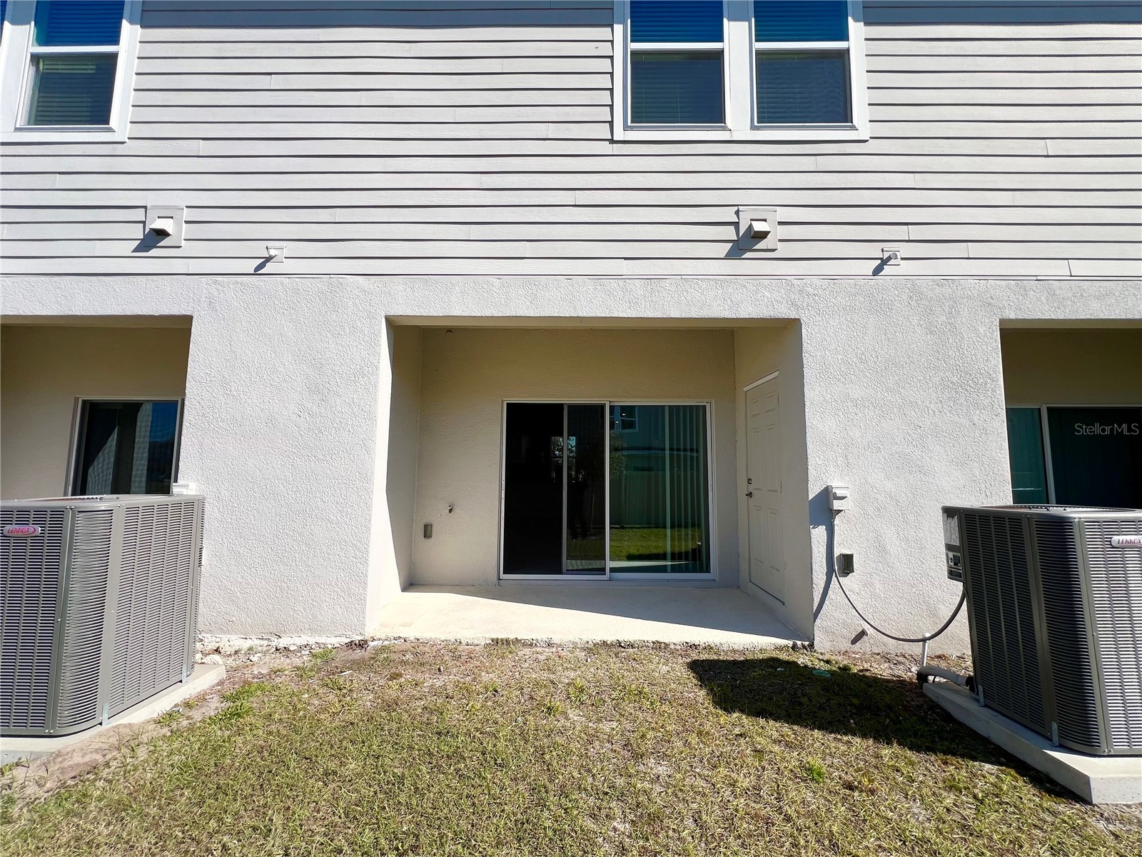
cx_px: 571
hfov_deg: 106.2
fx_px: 429
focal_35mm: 13
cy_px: 428
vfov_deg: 89.9
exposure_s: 1/1449
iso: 32
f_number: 1.8
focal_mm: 1.57
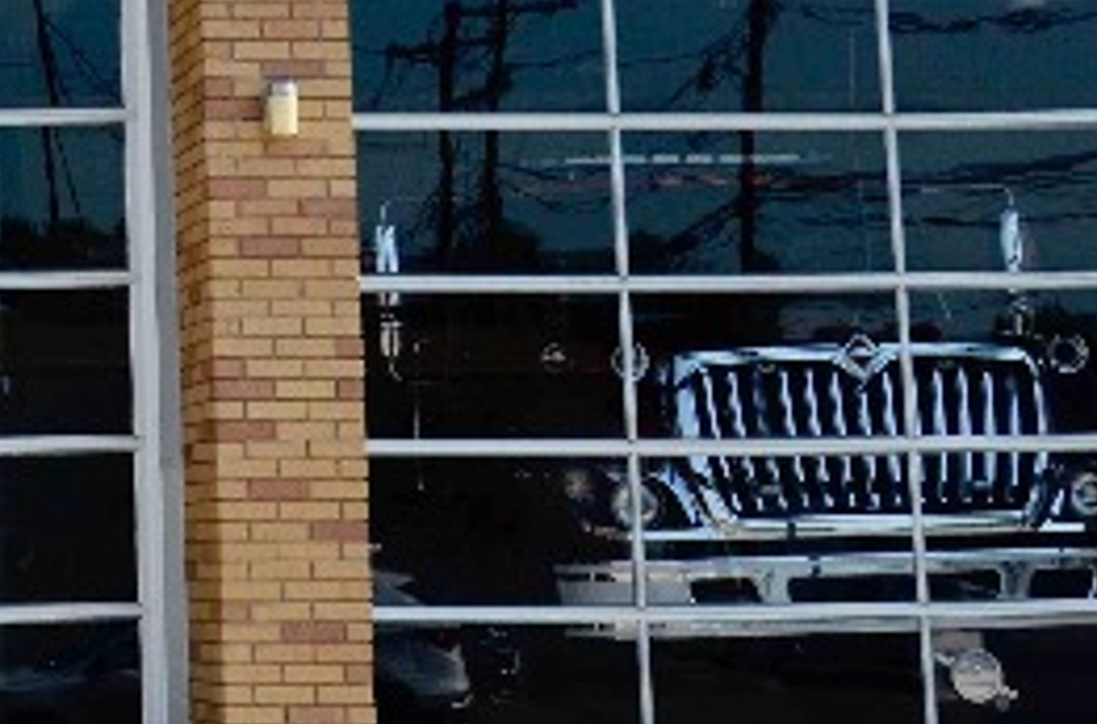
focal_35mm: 110
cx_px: -435
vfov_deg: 12.1
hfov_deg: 17.2
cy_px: -184
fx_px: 3342
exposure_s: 1/2500
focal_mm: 24
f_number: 5.6
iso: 400
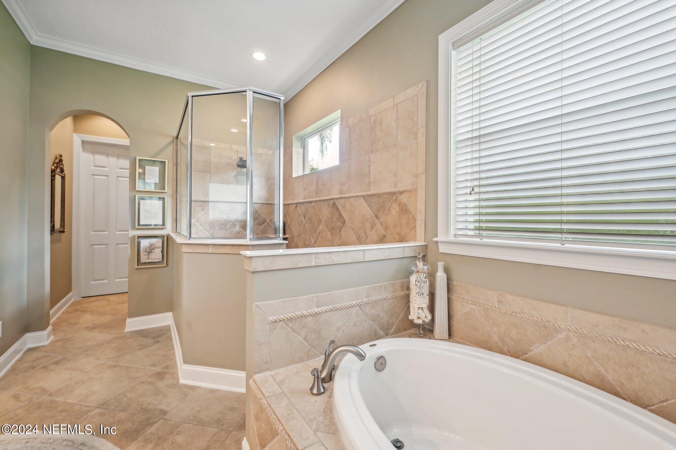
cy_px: 225
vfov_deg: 77.2
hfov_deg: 100.4
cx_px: 338
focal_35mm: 15
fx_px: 281
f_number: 8
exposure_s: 1/8
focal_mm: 15
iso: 400
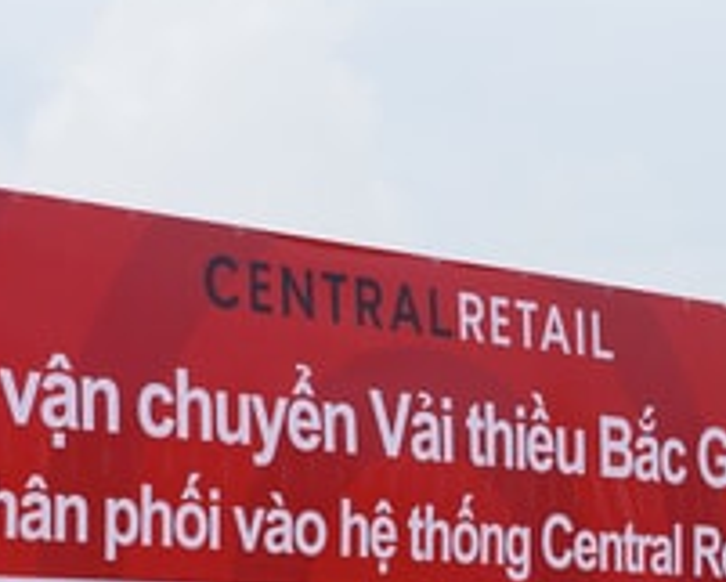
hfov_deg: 14.2
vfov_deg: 11.3
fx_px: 2924
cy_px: 484
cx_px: 318
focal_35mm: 136
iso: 100
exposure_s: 1/250
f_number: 9
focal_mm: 36
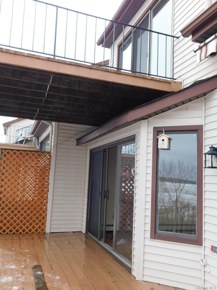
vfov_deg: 60.0
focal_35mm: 30
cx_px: 108
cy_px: 145
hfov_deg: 46.8
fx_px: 251
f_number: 3.2
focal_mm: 5.3
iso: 125
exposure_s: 1/400
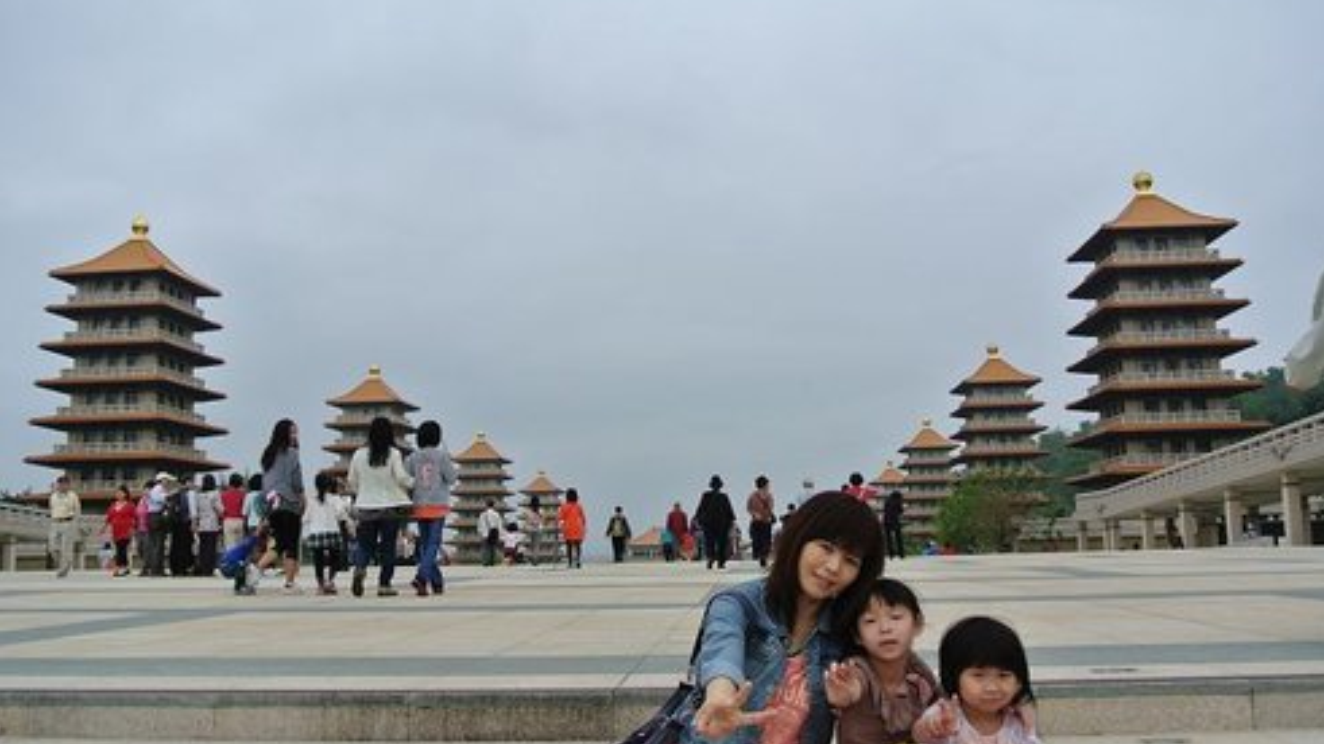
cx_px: 671
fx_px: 1123
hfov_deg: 61.0
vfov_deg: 36.6
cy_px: 426
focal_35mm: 32
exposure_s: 1/500
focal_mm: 11.4
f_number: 4.5
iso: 100
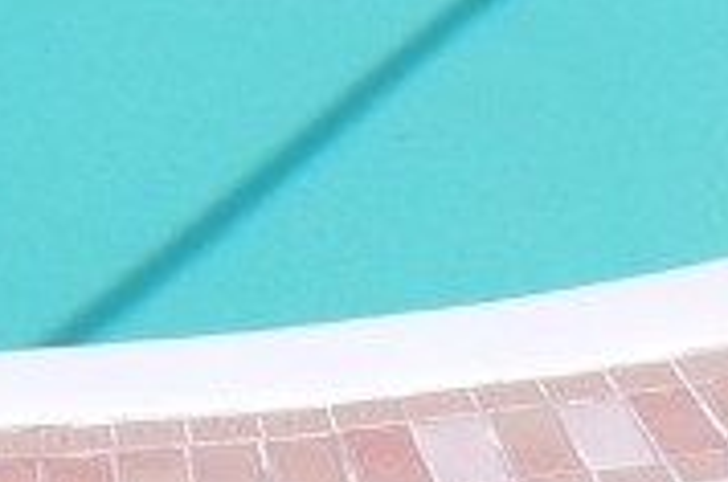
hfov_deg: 14.2
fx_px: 2907
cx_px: 143
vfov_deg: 8.7
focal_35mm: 144
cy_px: -666
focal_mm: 4.3
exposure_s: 1/450
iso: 80
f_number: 5.8
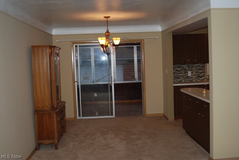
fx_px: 279
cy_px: 80
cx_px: 120
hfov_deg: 46.4
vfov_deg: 32.0
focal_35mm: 42
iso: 200
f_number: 3.3
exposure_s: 1/60
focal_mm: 28
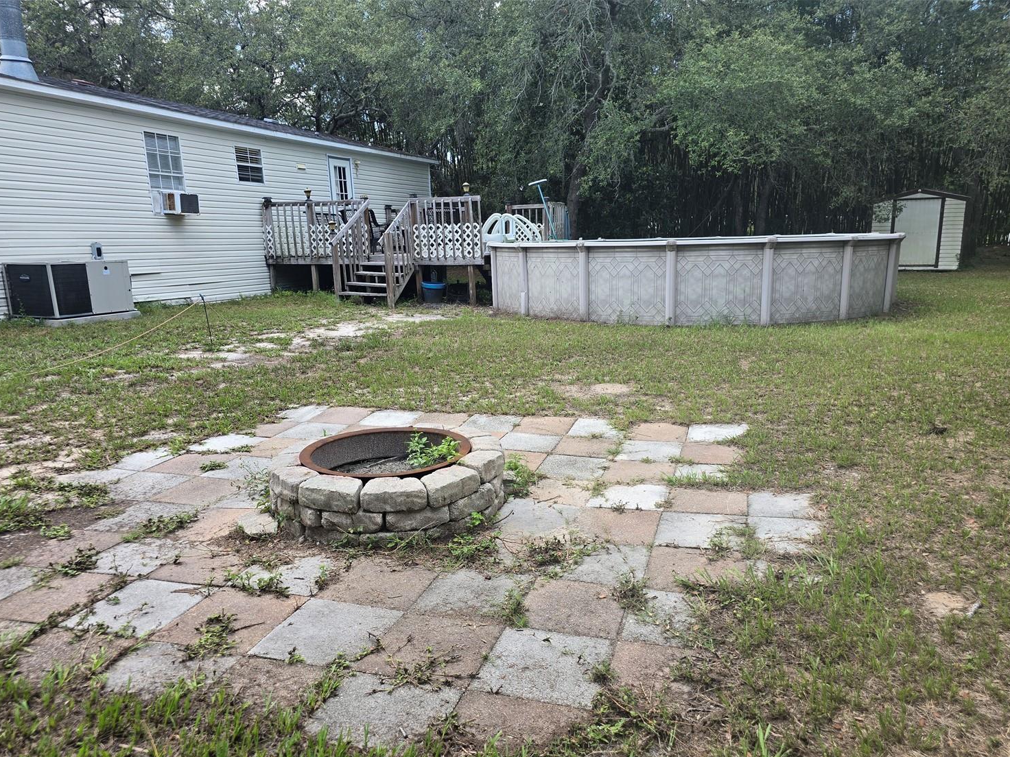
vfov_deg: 54.8
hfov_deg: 69.3
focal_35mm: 25
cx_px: 535
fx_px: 729
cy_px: 411
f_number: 1.7
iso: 12
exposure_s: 1/180
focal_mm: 6.3
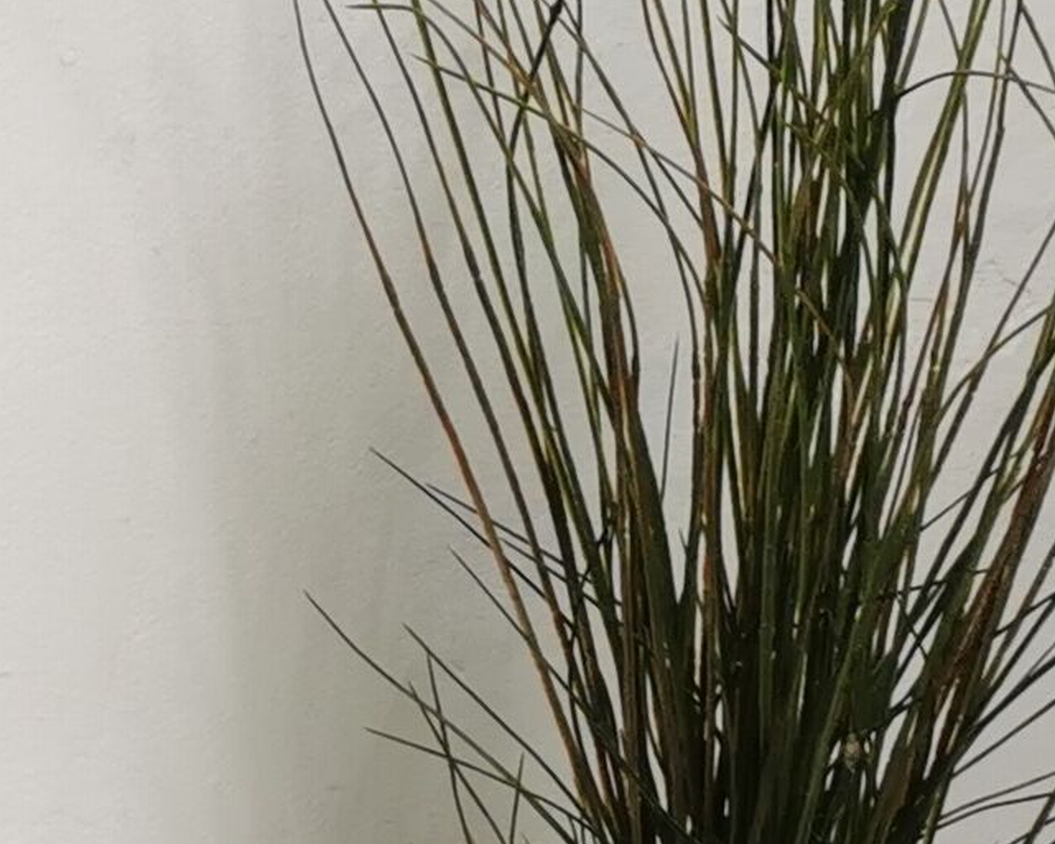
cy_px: 688
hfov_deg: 10.6
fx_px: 4684
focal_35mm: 150
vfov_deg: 10.3
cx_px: -1641
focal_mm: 5.58
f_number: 1.8
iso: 50
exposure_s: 1/171
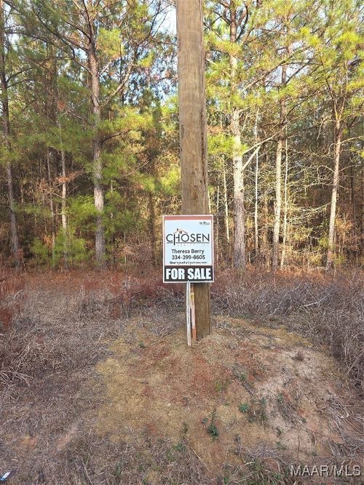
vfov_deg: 73.9
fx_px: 323
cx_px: 182
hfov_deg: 58.9
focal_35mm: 23
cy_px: 242
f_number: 1.7
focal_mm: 6.3
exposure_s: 1/120
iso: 16
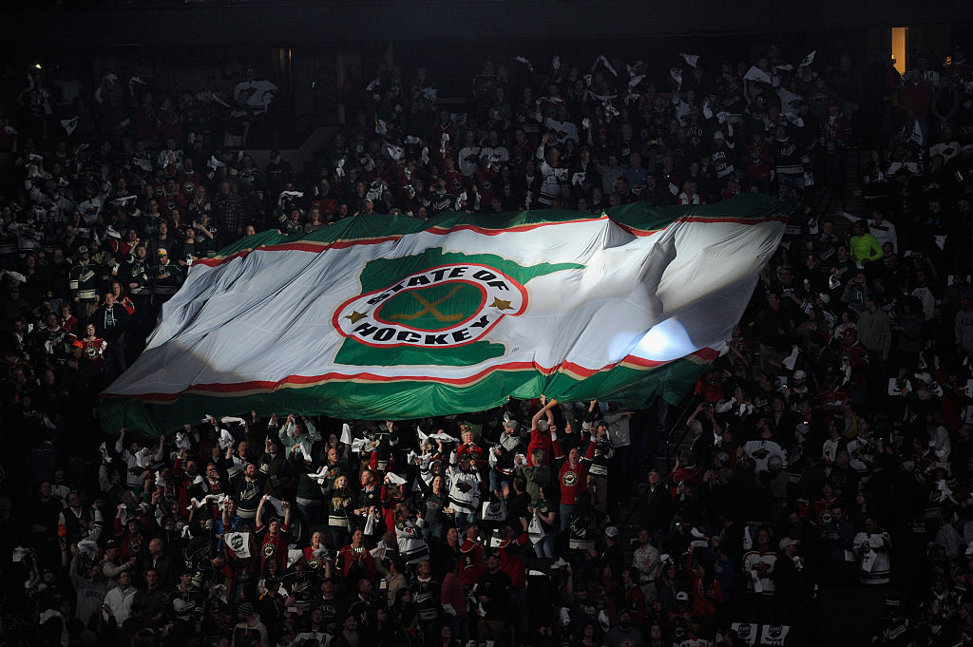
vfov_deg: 9.4
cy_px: 324
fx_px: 3916
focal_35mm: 145
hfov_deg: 14.2
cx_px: 486
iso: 2500
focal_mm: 145
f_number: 2.8
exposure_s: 1/500
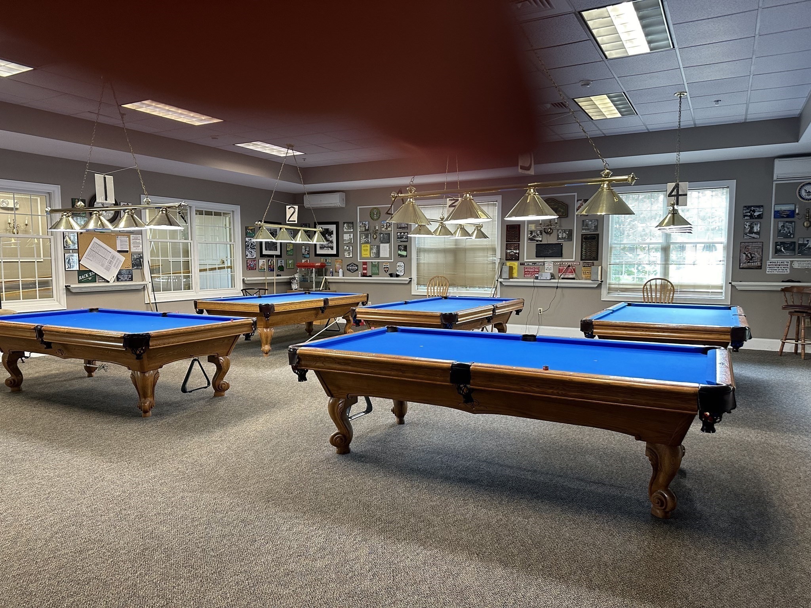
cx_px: 406
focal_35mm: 24
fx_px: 562
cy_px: 304
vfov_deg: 56.8
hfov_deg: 71.6
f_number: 1.78
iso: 250
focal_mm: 6.86
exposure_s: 1/60
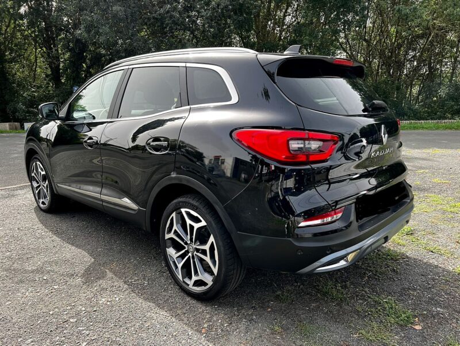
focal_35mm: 26
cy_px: 173
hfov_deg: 67.3
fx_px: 346
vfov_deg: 53.1
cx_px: 230
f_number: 1.5
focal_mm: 5.7
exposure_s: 1/733
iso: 50
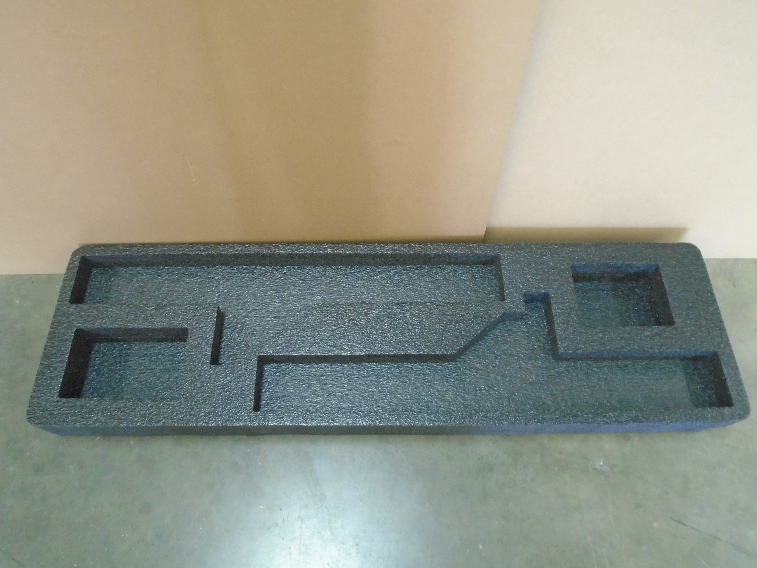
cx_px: 378
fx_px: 569
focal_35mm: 26
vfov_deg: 53.1
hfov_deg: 67.3
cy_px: 284
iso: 400
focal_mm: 4.6
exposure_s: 1/13
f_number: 3.2
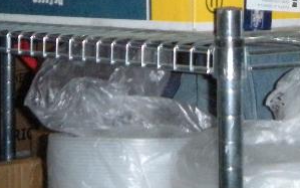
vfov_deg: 8.5
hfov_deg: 13.9
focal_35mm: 149
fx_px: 1218
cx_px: 286
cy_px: -140
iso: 400
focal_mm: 5.9
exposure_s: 1/60
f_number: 3.8
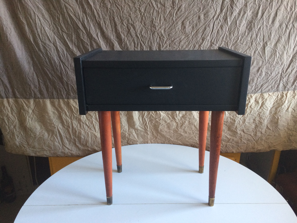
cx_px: 148
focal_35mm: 29
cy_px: 112
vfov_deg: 48.2
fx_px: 249
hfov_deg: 61.7
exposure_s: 1/33
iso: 160
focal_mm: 4.15
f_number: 2.2
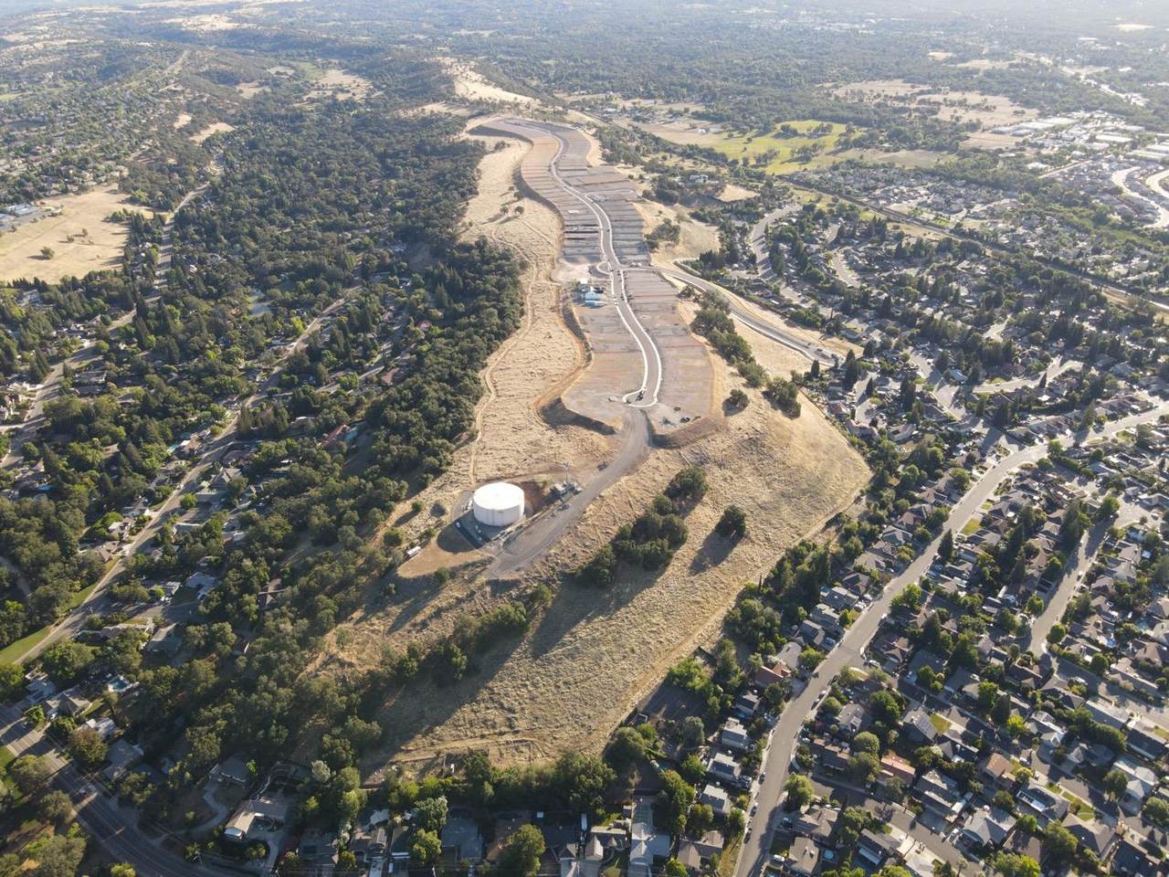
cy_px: 438
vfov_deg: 56.8
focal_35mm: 24
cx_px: 584
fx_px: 810
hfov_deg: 71.6
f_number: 2.8
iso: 110
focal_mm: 4.5
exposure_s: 1/15
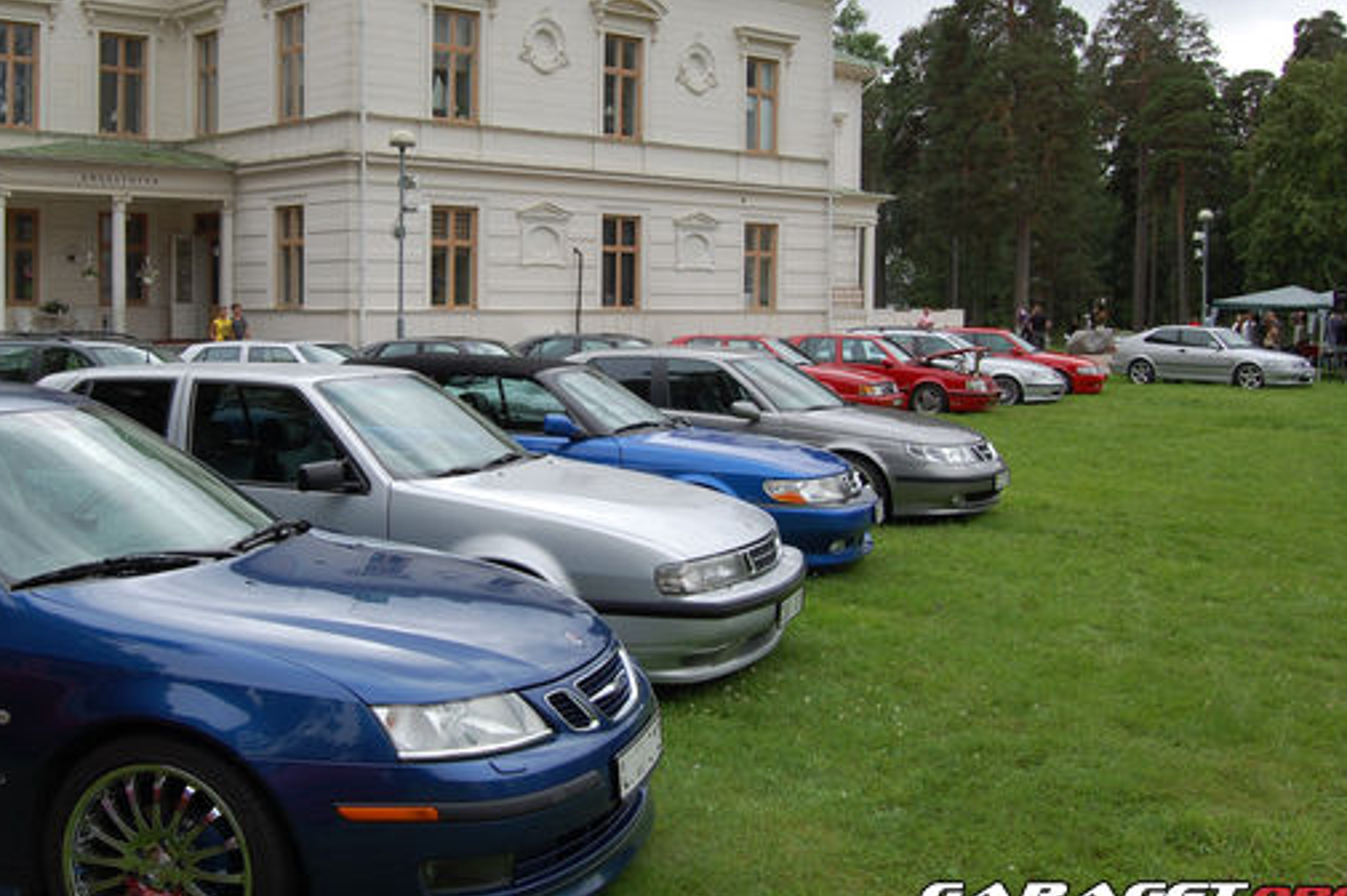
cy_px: 355
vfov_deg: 34.9
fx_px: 1421
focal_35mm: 38
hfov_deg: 50.3
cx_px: 523
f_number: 9
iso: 200
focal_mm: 20
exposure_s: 1/320
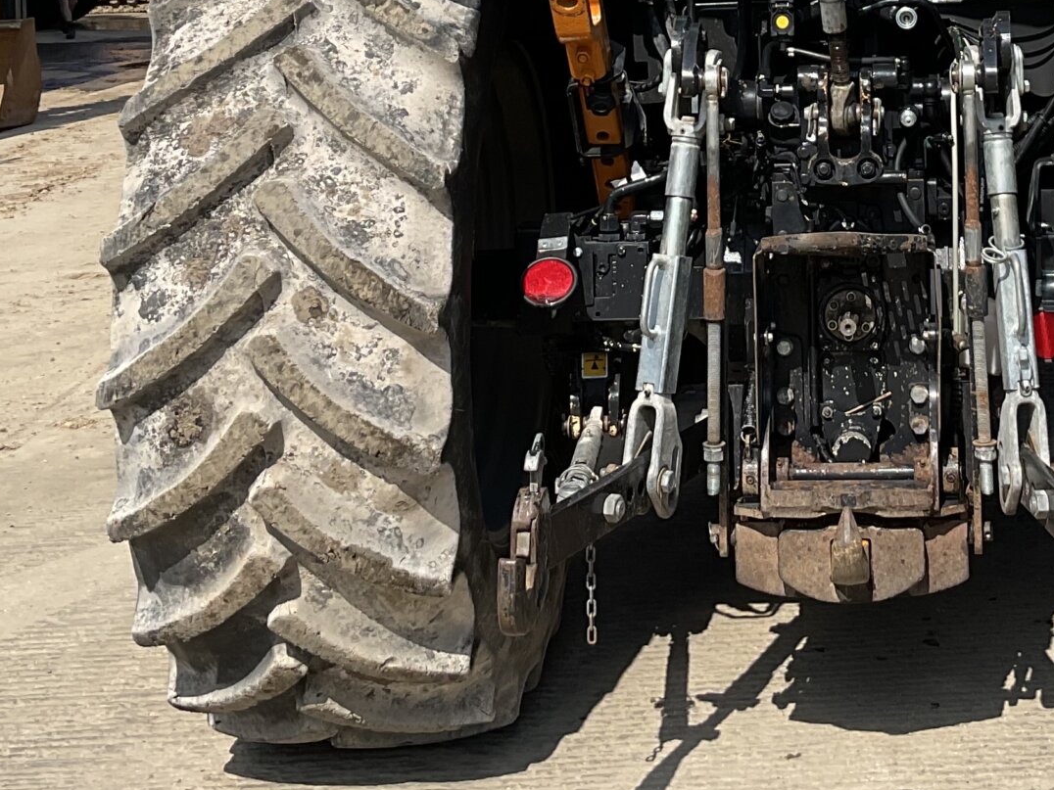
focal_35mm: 69
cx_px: 846
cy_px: -44
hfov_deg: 27.6
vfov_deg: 20.5
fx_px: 2101
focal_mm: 3
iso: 16
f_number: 1.8
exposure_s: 1/1848
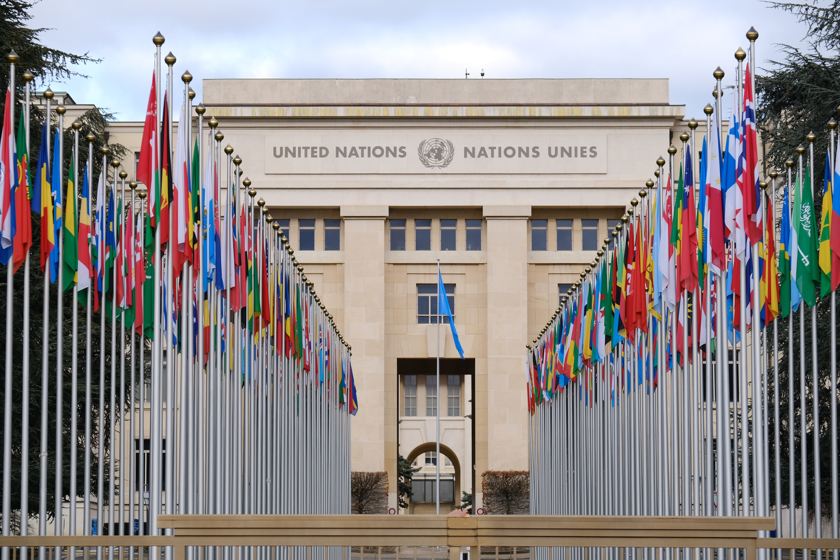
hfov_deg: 15.1
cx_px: 420
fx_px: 3173
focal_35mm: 136
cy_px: 280
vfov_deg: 10.1
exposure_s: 1/500
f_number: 5
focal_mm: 90.6
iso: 400
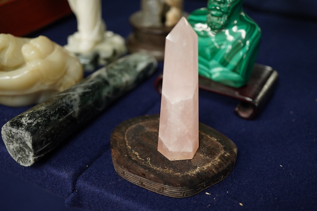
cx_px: 158
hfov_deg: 43.6
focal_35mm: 45
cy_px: 106
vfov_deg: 29.9
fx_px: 396
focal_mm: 30
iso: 1250
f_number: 3.5
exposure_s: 1/125
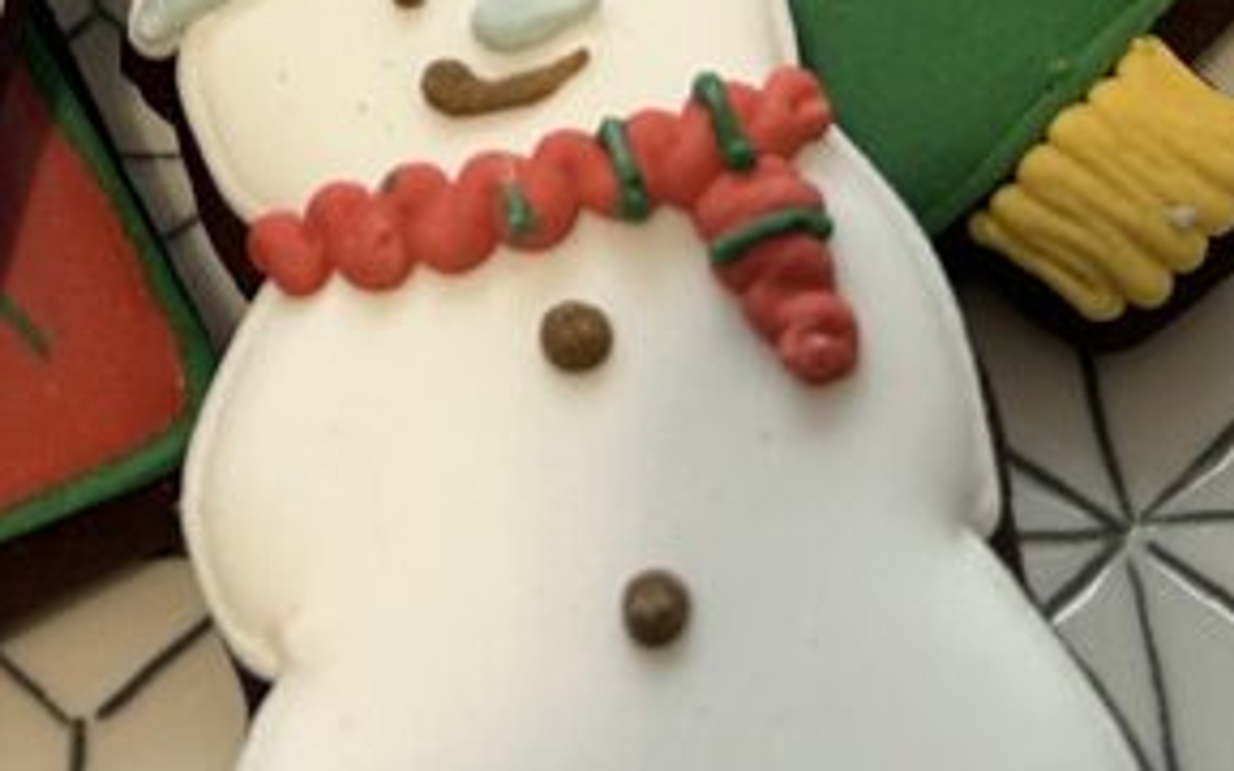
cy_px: -493
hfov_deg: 20.6
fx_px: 3296
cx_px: 30
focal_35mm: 98
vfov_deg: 12.5
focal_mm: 5.7
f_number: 1.5
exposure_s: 1/59
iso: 160
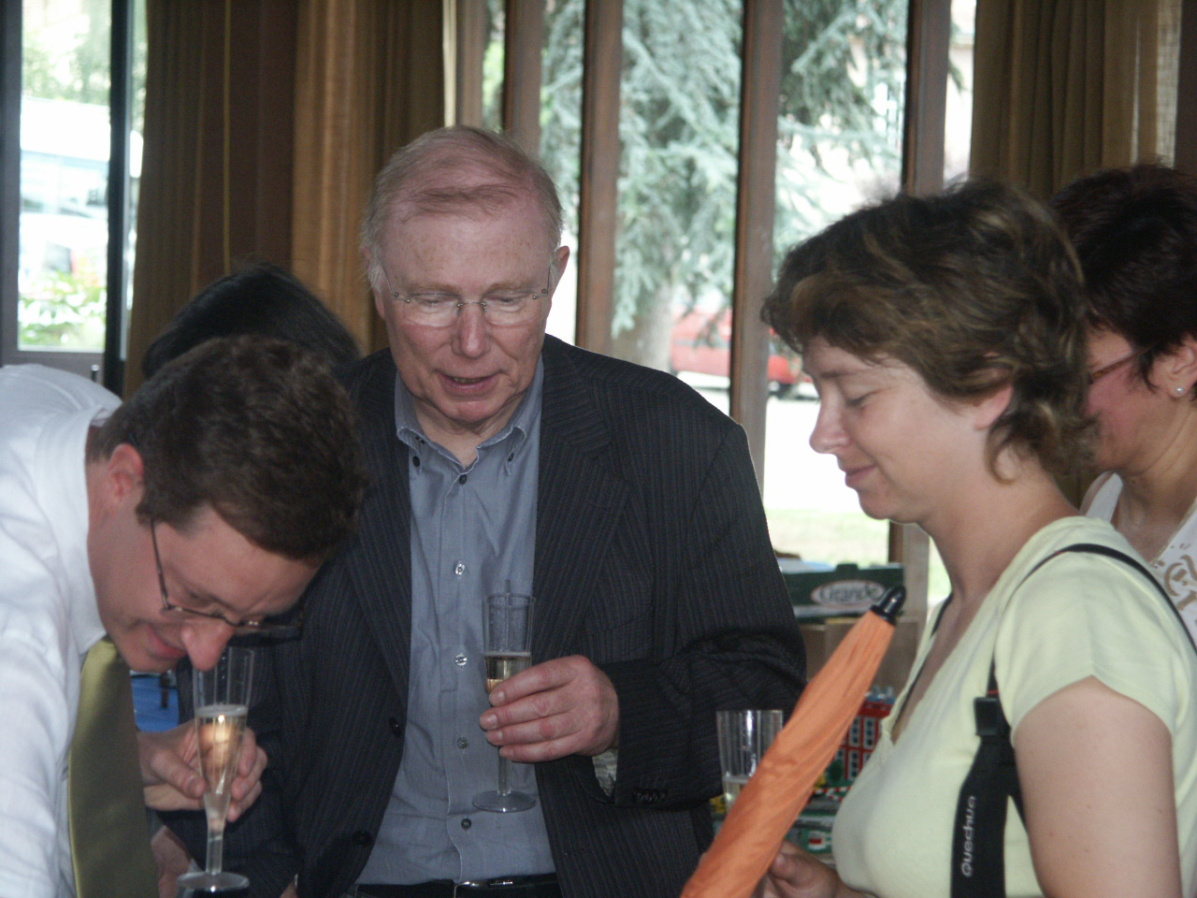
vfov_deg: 10.2
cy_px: 449
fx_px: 5014
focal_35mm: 145
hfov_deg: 13.6
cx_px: 598
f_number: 3.5
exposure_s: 1/125
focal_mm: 36.67
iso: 200
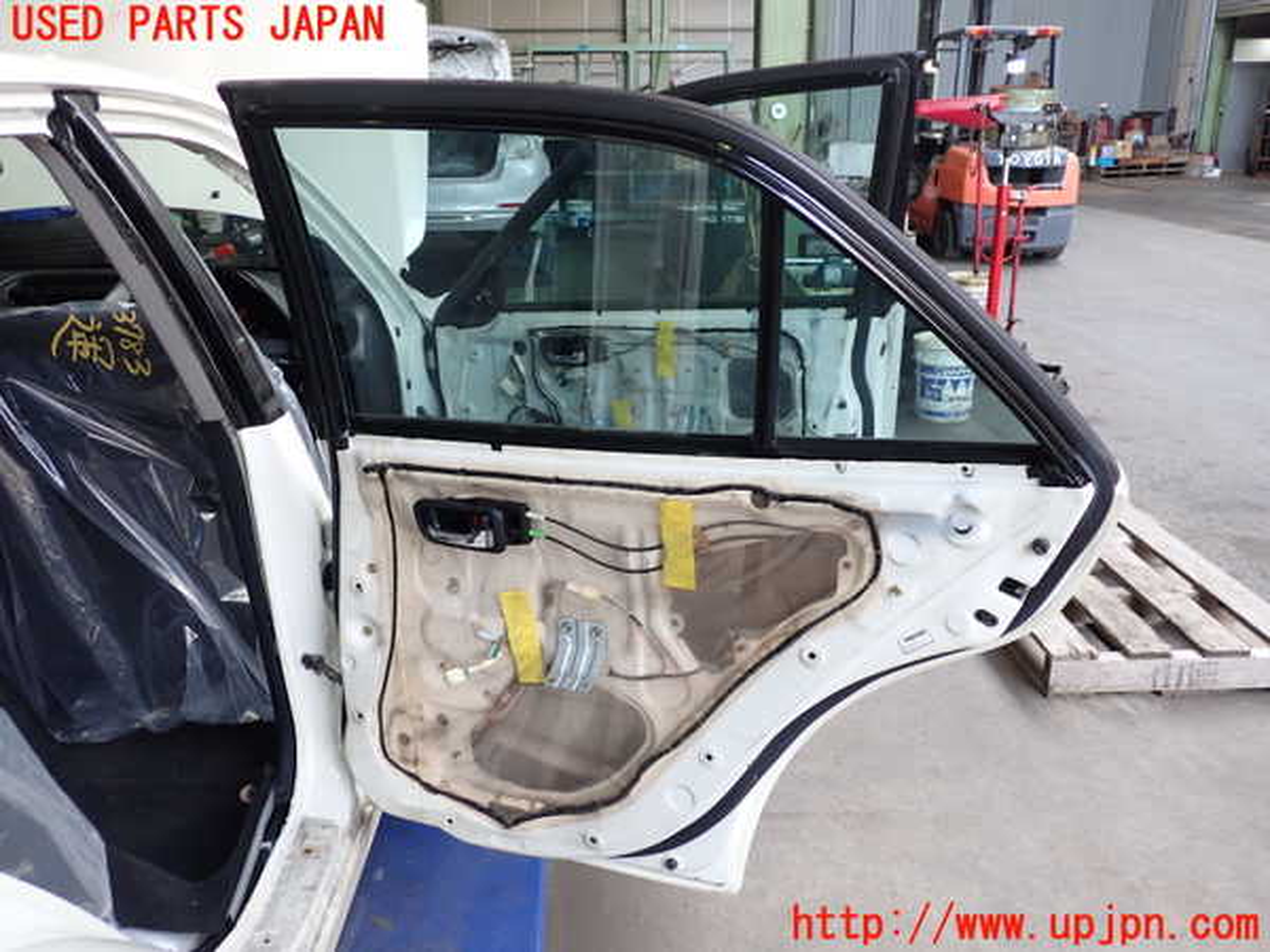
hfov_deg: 60.0
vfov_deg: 46.8
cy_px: 476
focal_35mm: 30
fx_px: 1101
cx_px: 635
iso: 200
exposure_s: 1/125
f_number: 2.3
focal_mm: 5.4
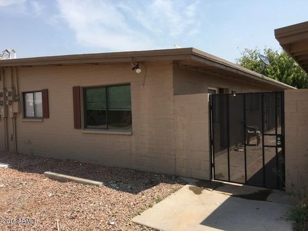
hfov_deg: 61.7
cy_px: 116
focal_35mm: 29
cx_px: 154
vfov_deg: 48.2
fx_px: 258
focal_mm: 4.15
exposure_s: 1/1876
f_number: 2.2
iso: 25
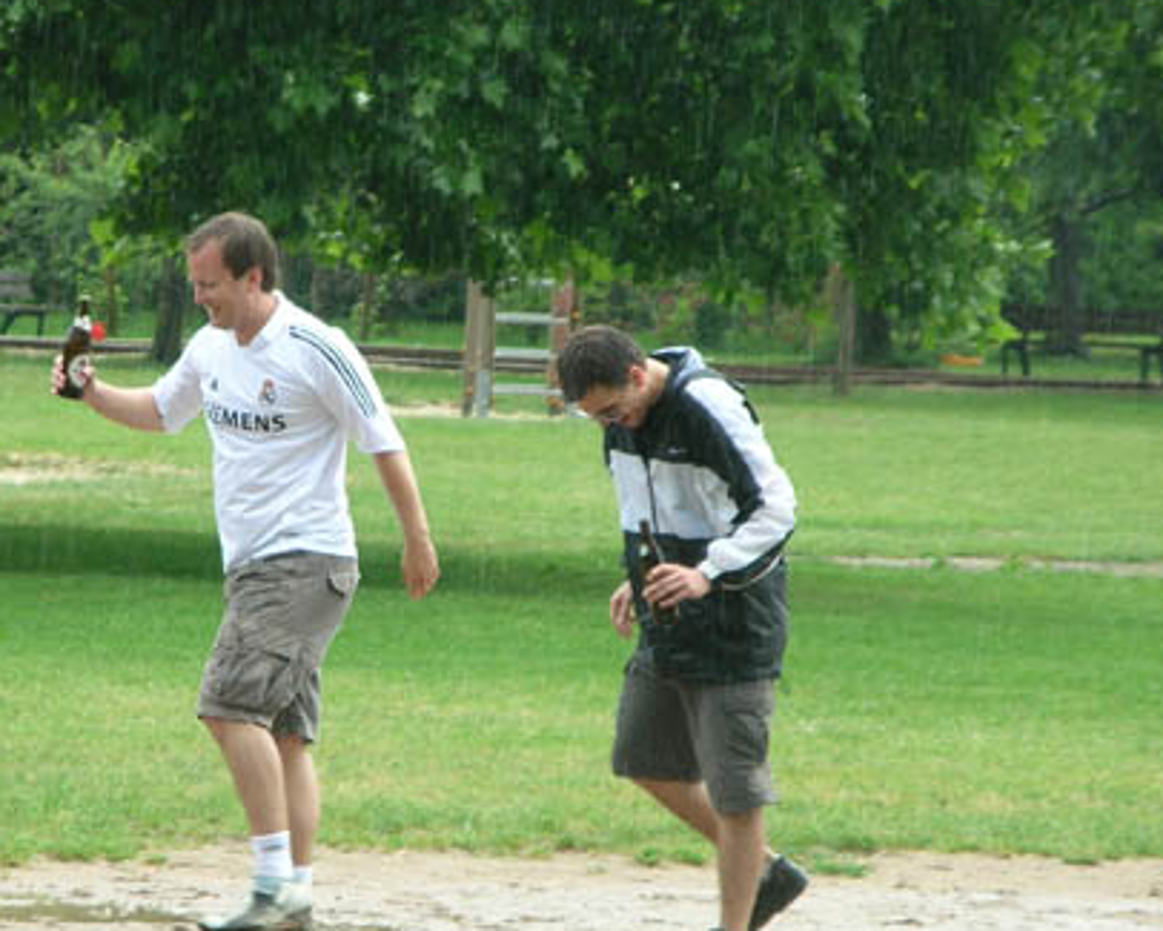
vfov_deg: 3.5
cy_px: 534
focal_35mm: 437
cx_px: 347
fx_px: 15045
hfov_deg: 4.4
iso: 50
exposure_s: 1/133
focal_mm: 50
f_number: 4.4
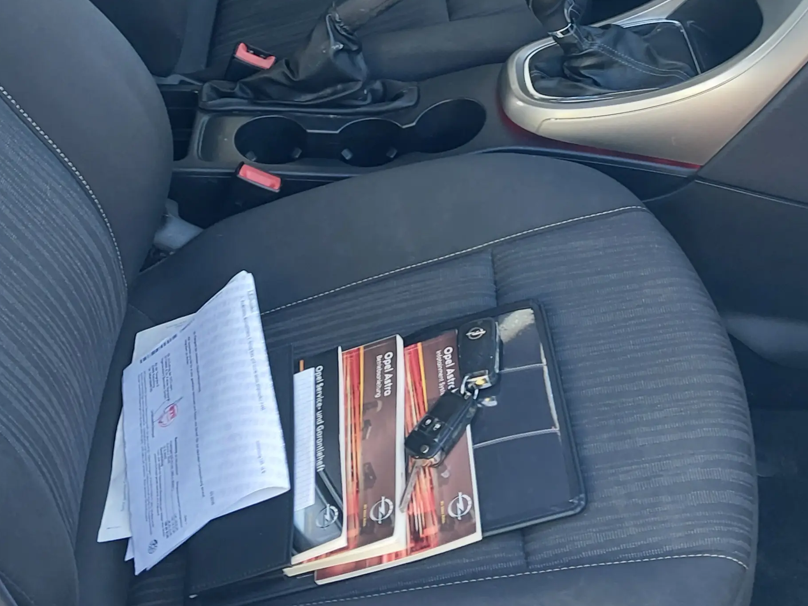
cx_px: 376
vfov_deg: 22.2
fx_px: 1470
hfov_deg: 30.7
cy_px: -27
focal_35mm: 63
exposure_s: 1/50
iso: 100
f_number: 1.8
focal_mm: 4.6
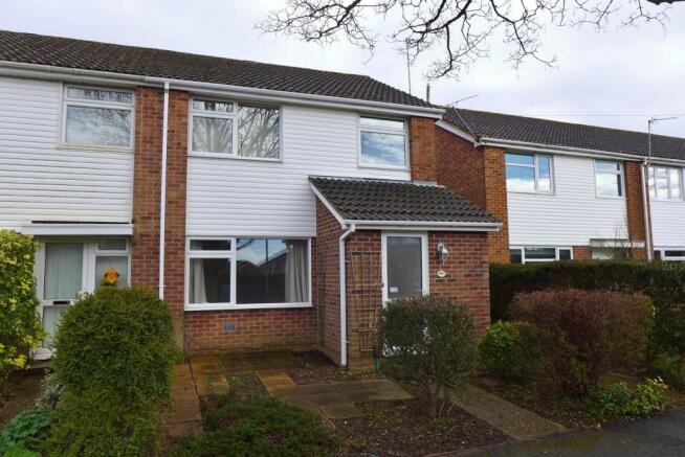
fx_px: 457
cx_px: 342
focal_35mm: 24
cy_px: 228
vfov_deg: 53.2
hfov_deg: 73.7
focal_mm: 4.7
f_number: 2.8
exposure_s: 1/800
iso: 80
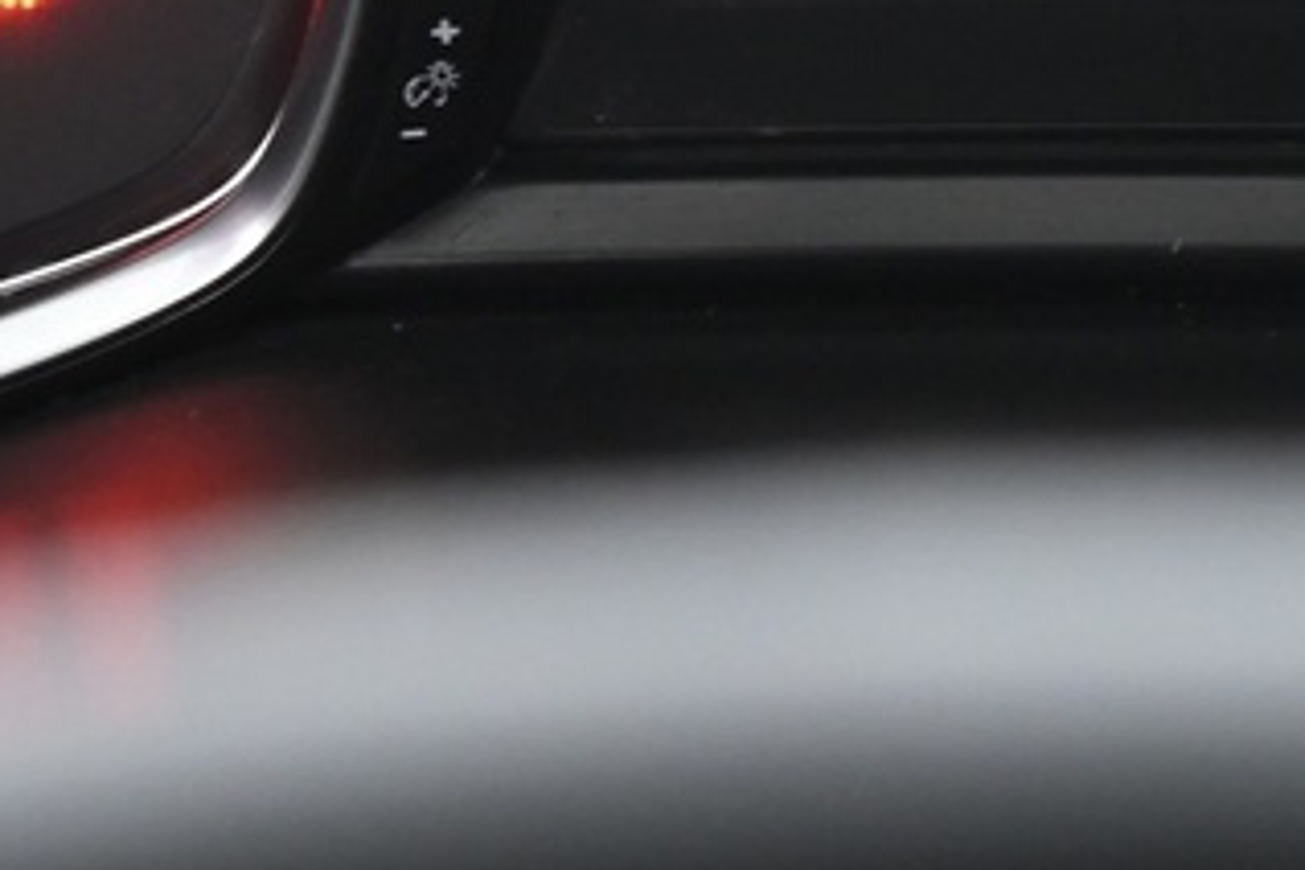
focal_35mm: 204
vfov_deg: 6.7
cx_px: 1194
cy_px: 25
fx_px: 7394
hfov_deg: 10.0
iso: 2000
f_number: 4
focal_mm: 40
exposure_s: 1/20
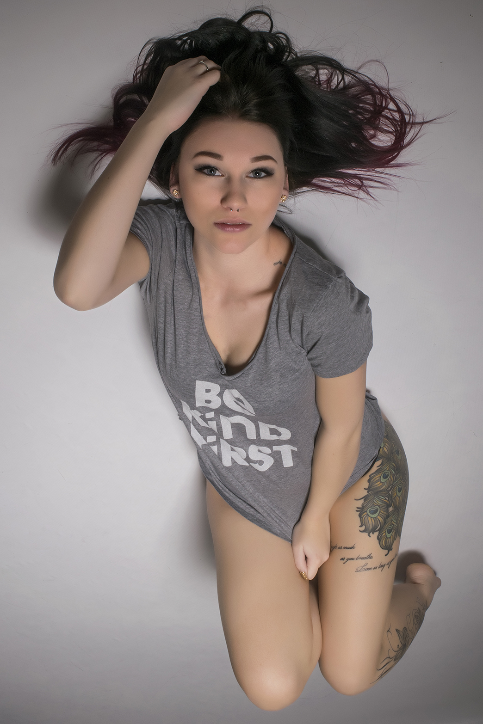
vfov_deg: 41.5
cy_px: 359
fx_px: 956
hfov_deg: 28.4
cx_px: 241
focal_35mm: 48
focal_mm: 31
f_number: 18
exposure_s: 1/100
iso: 200
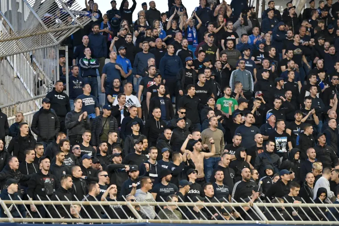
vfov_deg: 9.5
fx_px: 1366
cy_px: 113
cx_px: 170
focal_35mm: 145
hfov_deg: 14.2
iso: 2000
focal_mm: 145
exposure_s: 1/800
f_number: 2.8
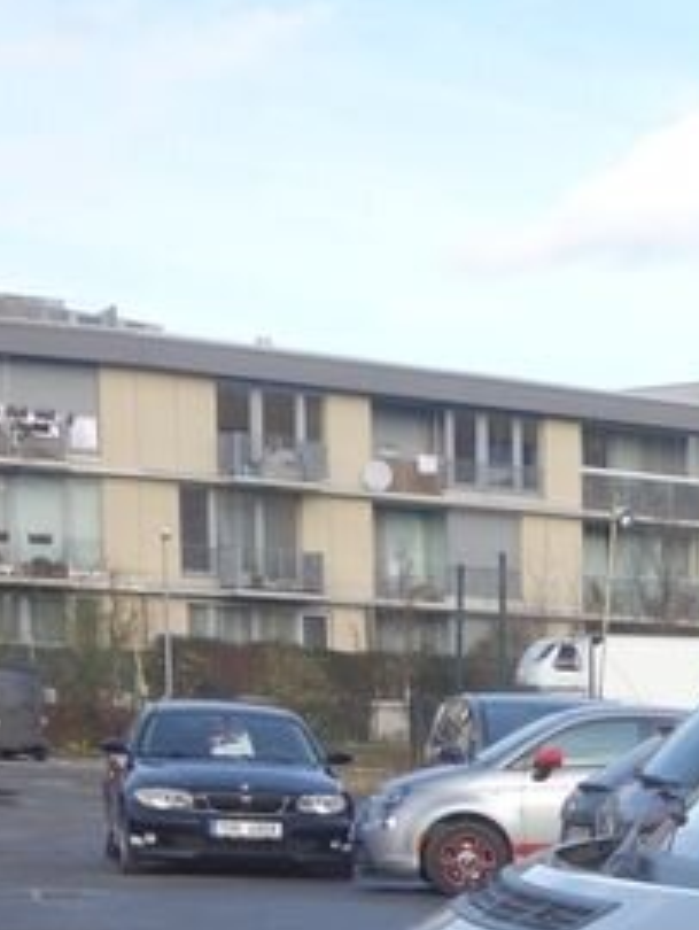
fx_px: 2742
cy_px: 1145
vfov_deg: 18.2
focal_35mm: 102
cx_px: 1570
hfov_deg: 12.2
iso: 125
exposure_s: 1/160
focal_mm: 10.4
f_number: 5.6
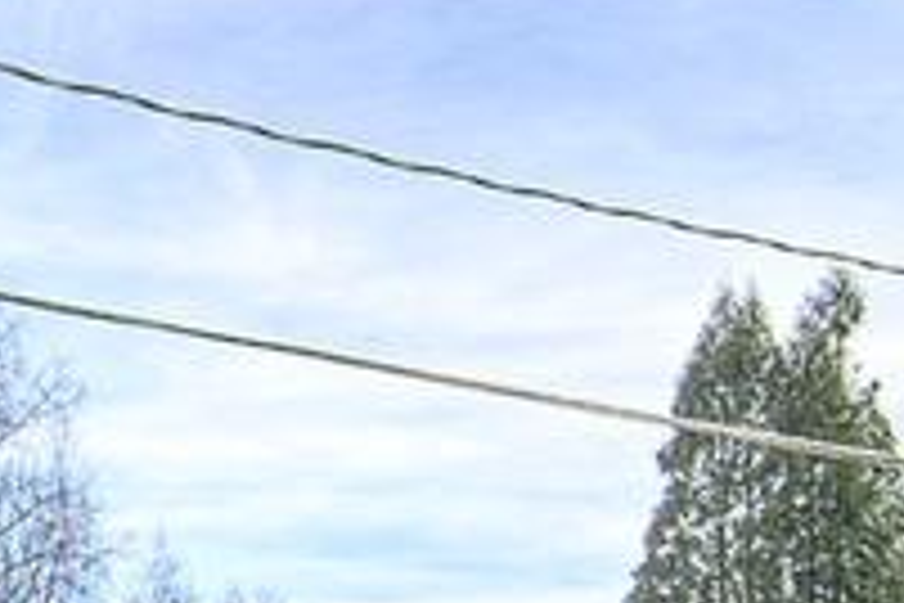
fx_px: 4319
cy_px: 1091
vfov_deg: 7.7
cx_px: -675
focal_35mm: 172
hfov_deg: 11.2
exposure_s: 1/160
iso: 100
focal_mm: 24
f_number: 8
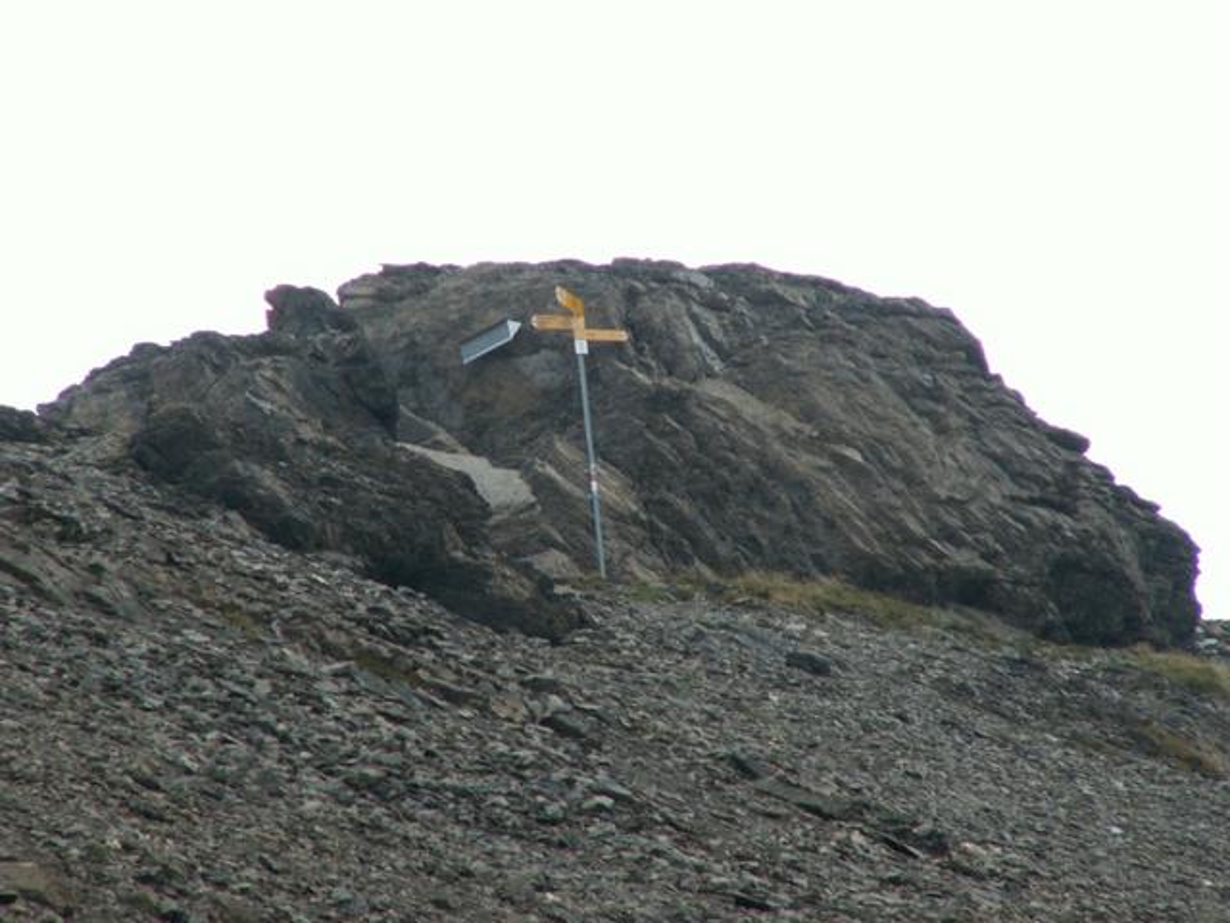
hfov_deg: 5.1
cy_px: 462
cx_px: 615
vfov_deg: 3.9
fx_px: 13716
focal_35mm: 386
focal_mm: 63.92
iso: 50
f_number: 5
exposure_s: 1/100
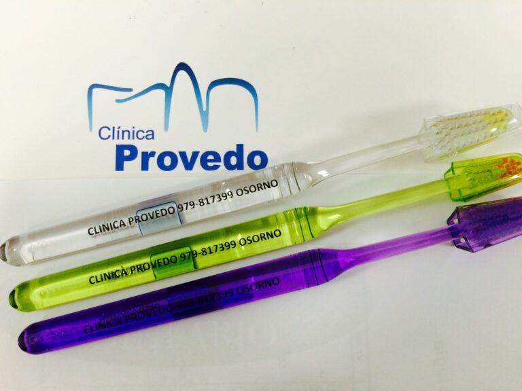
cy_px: 196
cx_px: 261
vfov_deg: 48.2
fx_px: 437
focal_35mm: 29
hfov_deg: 61.7
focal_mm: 4.15
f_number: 2.2
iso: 80
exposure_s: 1/33
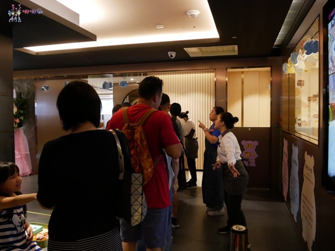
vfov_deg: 49.7
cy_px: 126
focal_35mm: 28
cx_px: 168
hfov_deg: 63.4
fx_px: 271
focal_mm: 14
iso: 3200
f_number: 4.5
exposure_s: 1/80
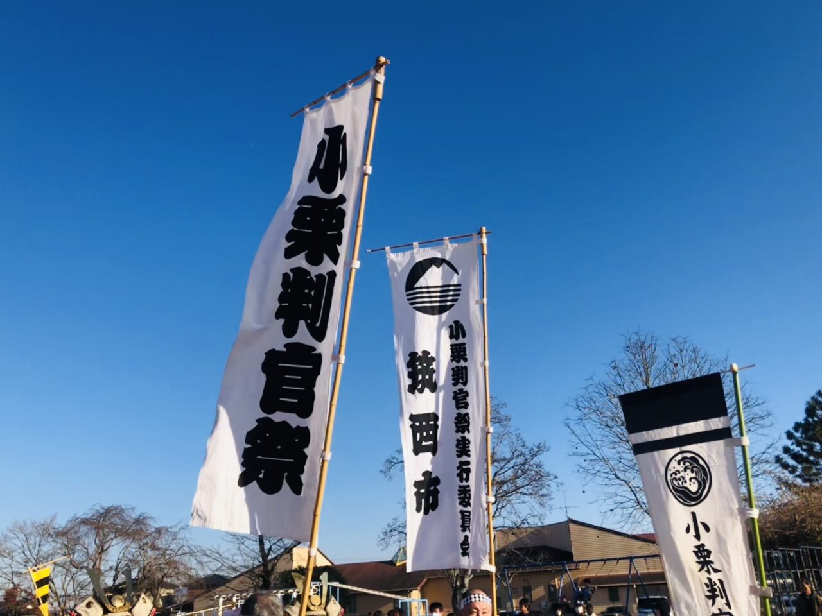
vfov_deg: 49.7
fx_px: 665
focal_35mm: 28
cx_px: 411
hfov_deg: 63.4
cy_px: 308
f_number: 1.8
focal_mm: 3.99
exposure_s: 1/1779
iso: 20
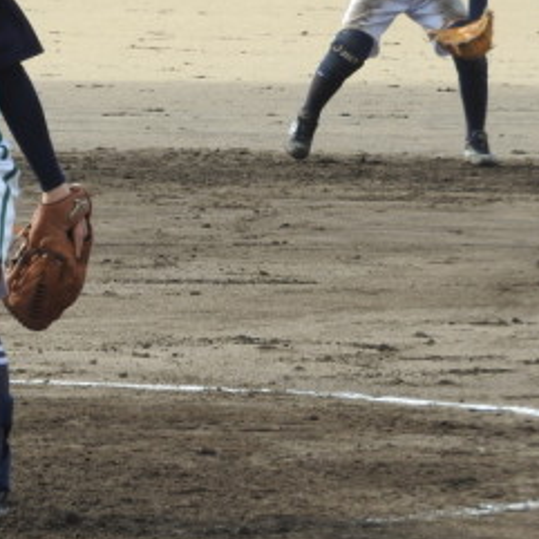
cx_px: -16
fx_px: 8526
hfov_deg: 3.6
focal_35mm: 484
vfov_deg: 3.6
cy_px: 262
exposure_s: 1/250
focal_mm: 39.4
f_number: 5.3
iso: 100
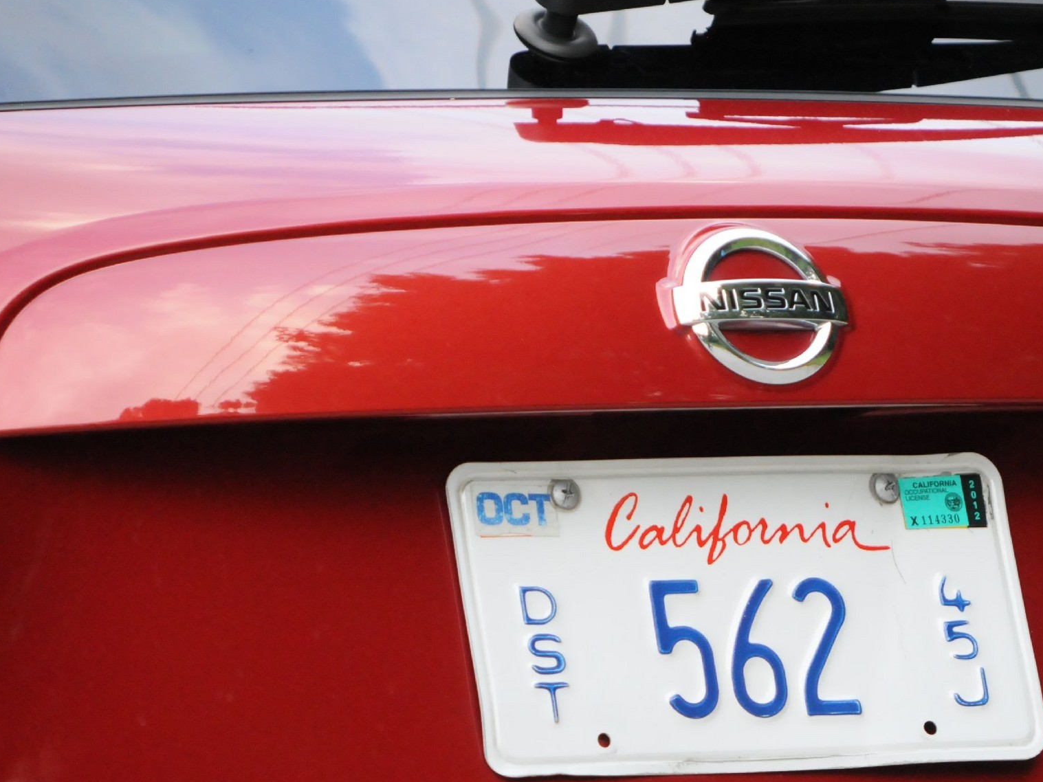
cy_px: 408
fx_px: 11806
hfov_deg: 5.1
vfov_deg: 3.8
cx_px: 719
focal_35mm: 392
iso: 2000
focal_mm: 165
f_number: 5.6
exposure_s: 1/250
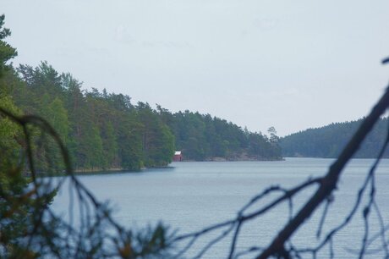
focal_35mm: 180
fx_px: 1944
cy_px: 130
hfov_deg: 11.4
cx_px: 194
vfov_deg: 7.6
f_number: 14
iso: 400
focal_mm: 120
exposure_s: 1/60
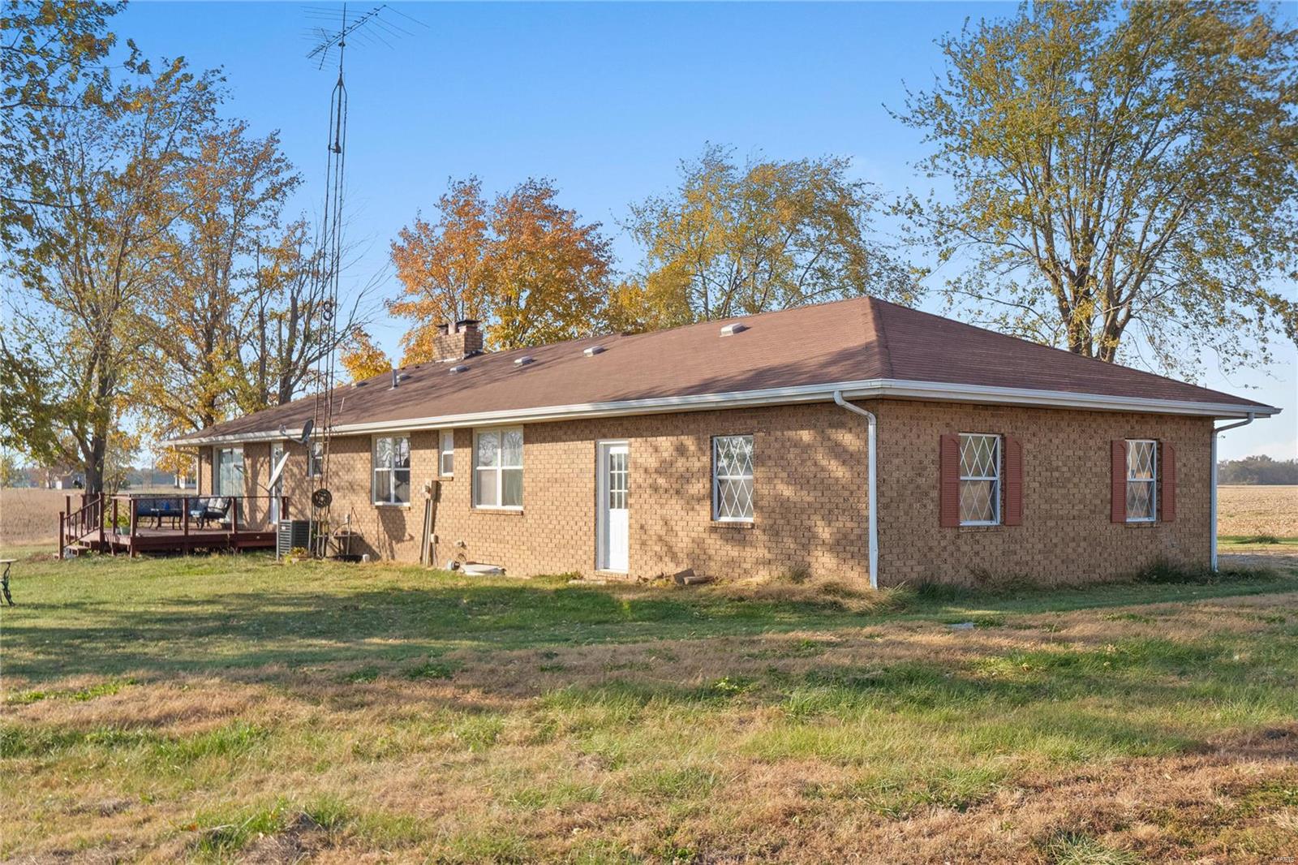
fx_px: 1298
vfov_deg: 36.9
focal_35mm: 36
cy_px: 432
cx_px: 649
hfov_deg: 53.1
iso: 400
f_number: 8
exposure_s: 1/640
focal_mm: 18
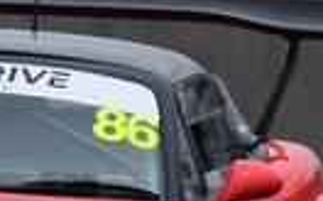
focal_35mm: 4644
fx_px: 40811
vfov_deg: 0.3
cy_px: 100
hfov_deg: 0.5
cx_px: -24
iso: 400
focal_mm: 500
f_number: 11
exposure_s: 1/640
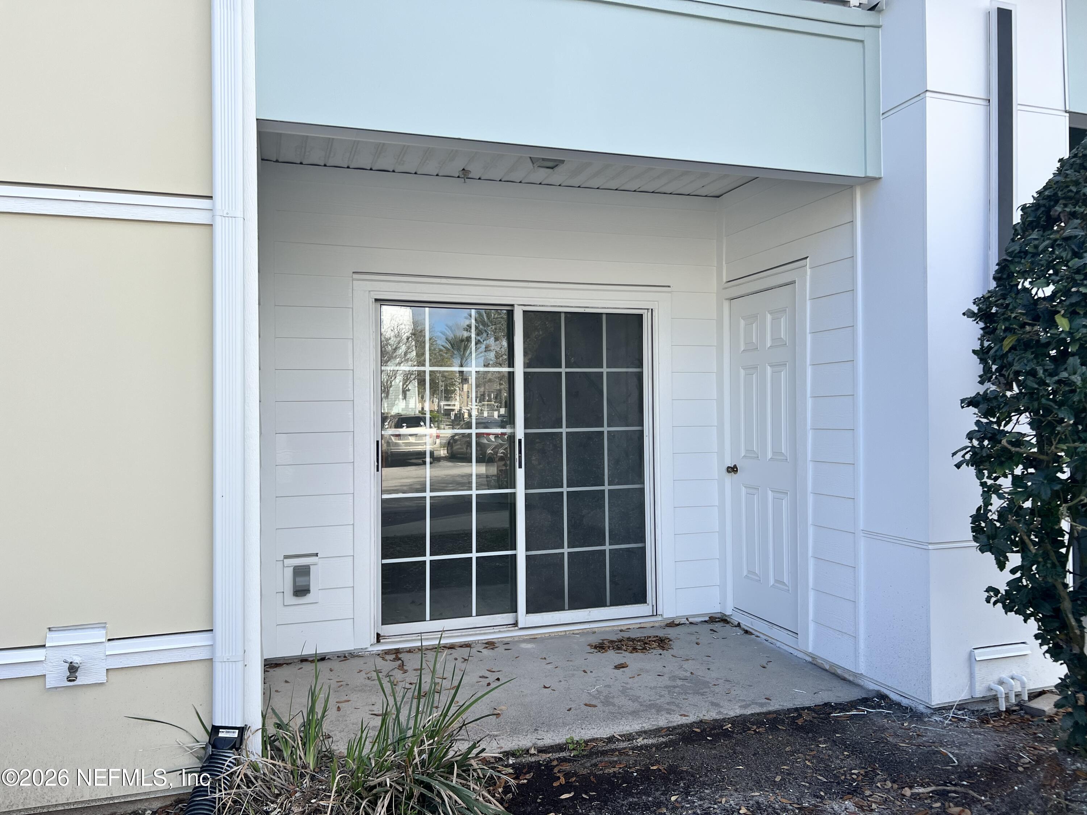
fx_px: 816
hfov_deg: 67.3
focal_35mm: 26
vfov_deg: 53.1
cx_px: 544
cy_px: 408
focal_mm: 5.7
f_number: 1.5
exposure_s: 1/1344
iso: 50
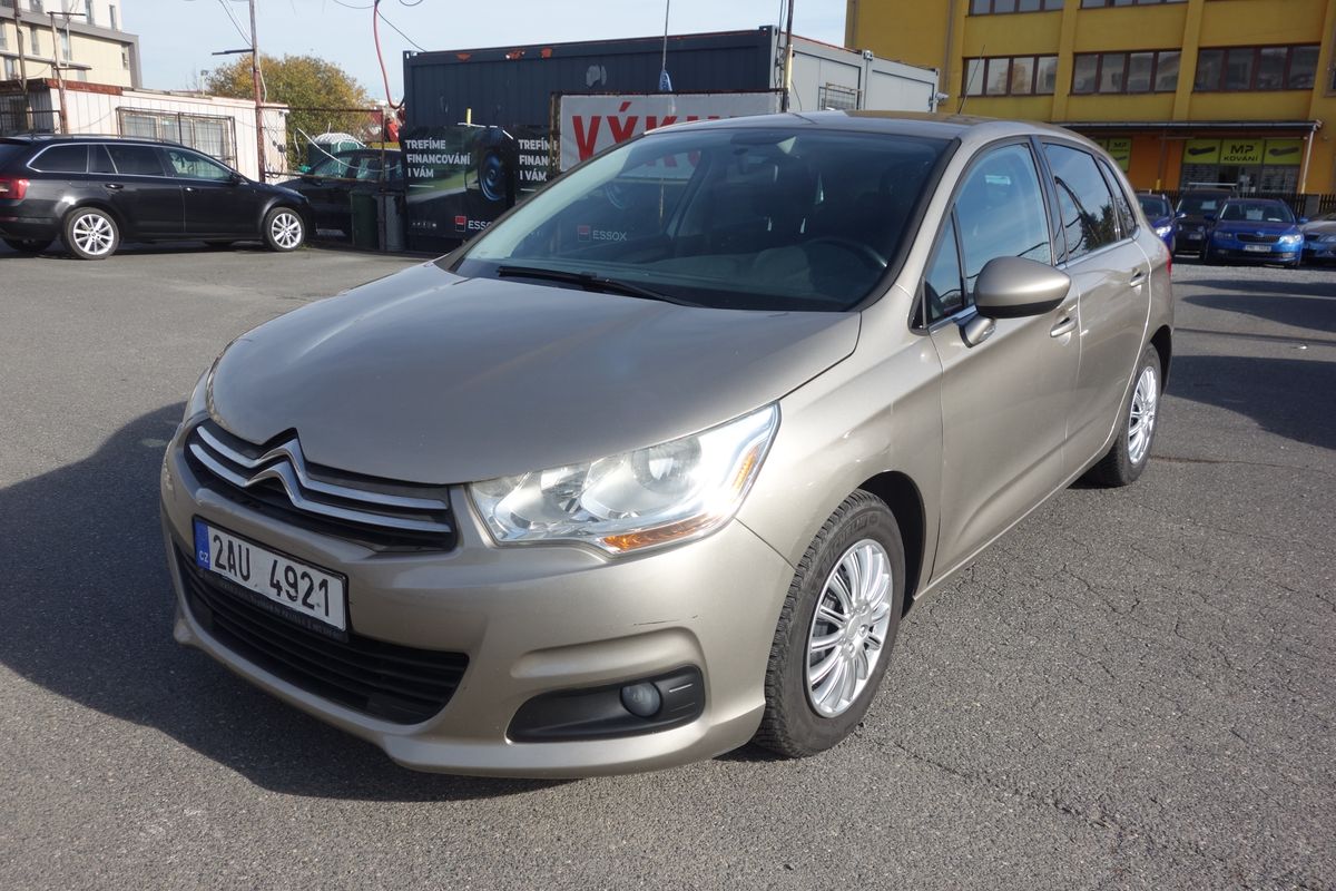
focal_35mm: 28
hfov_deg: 65.5
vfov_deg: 46.4
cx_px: 668
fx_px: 1039
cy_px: 446
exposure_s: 1/320
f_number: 5.6
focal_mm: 10.4
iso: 125
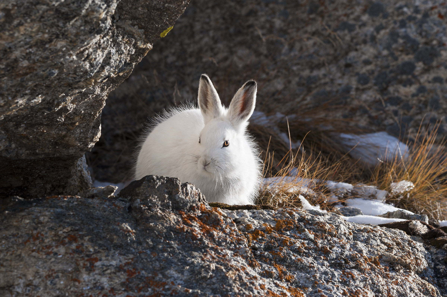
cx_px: 224
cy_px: 148
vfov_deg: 6.0
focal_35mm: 230
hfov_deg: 9.0
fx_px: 2853
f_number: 11
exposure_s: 1/320
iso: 250
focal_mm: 230
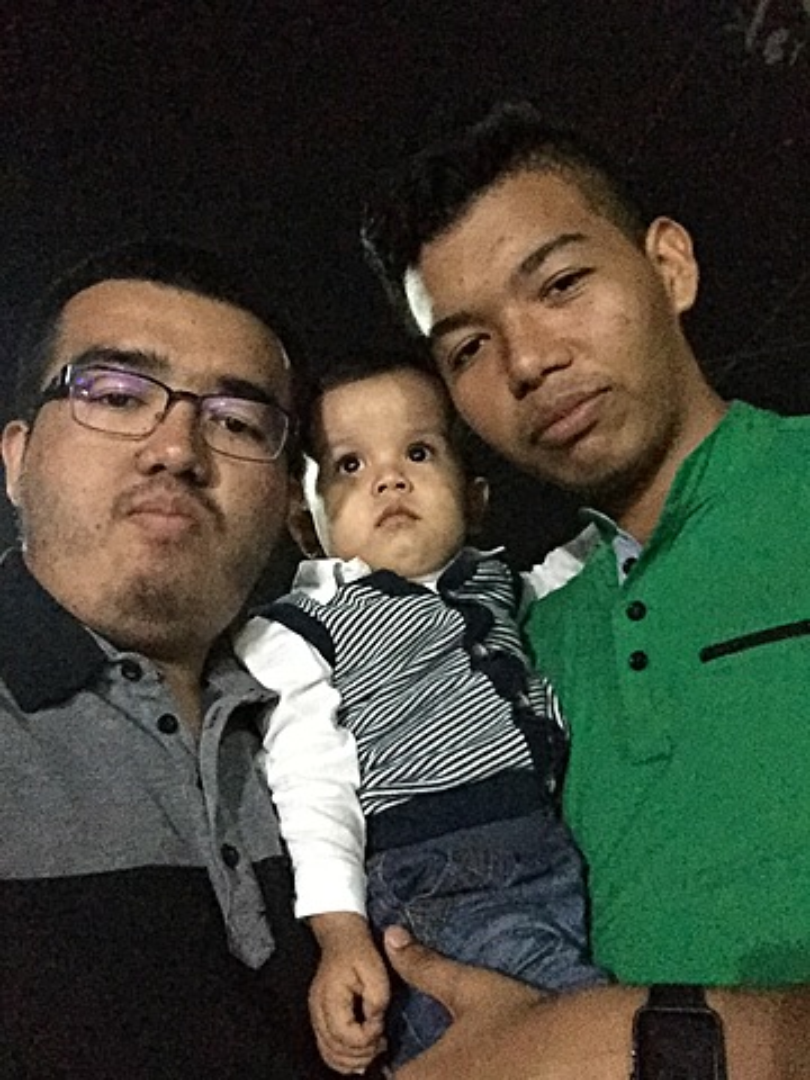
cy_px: 540
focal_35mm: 31
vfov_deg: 58.4
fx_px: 967
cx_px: 405
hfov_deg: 45.4
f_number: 2.2
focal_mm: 2.65
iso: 2000
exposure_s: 1/15
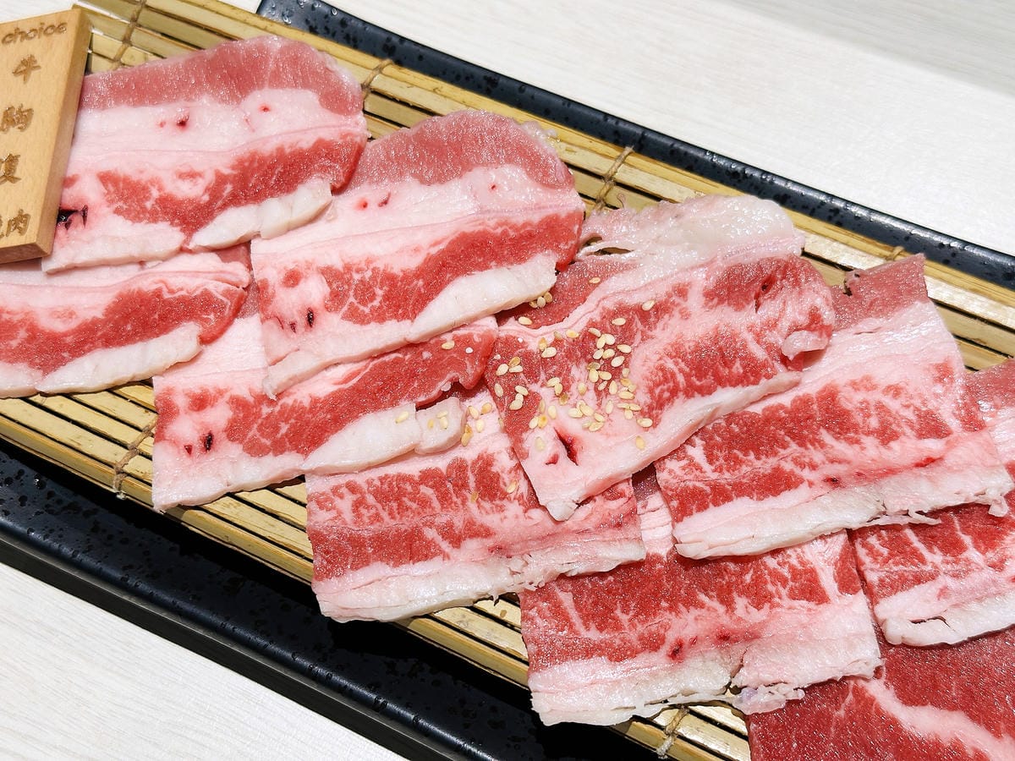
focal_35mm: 48
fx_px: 1407
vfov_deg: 30.3
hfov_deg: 39.7
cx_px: 508
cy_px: 380
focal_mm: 6.86
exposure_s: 1/120
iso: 64
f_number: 1.78
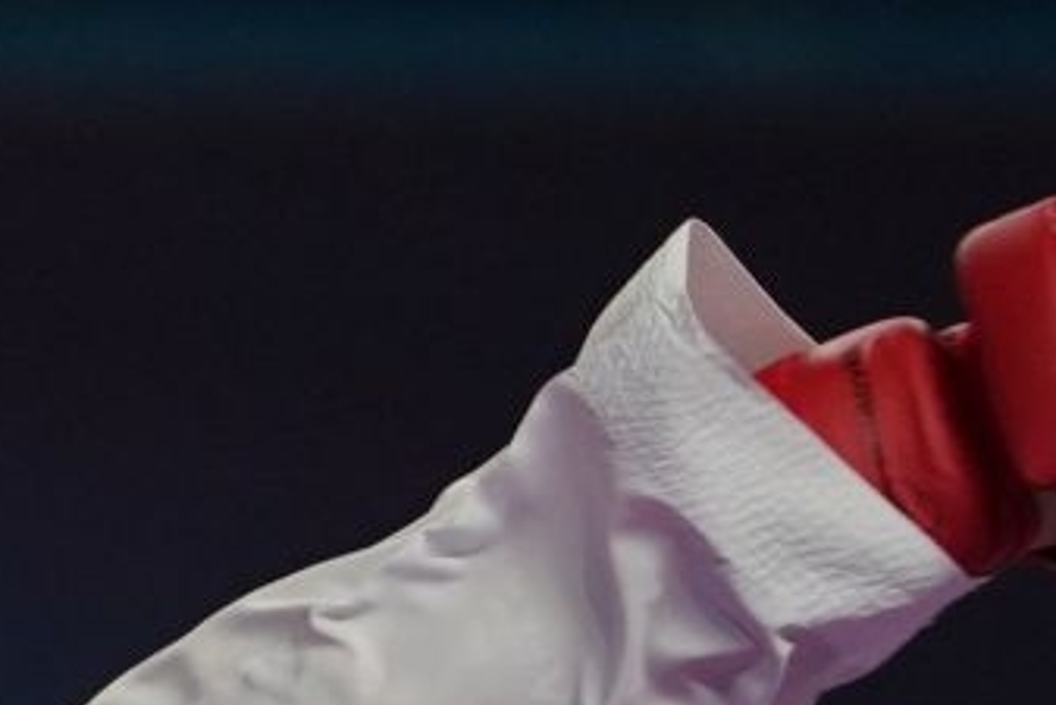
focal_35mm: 1603
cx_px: -536
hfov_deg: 1.3
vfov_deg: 0.9
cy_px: 1673
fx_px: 47039
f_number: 2.8
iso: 800
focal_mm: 200
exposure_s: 1/1000
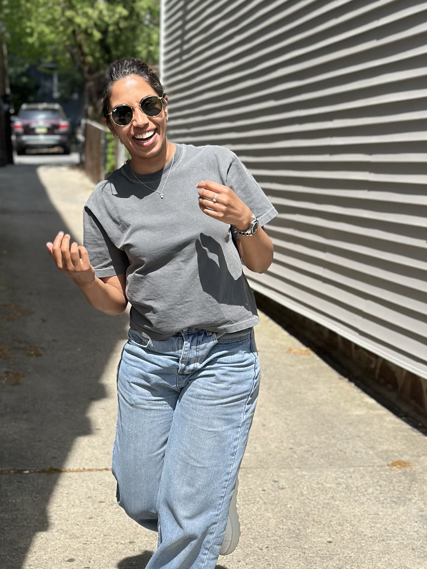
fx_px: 1316
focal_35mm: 80
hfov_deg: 18.4
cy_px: 351
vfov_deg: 24.4
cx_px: 238
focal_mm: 6.86
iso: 100
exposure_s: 1/3731
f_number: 1.78
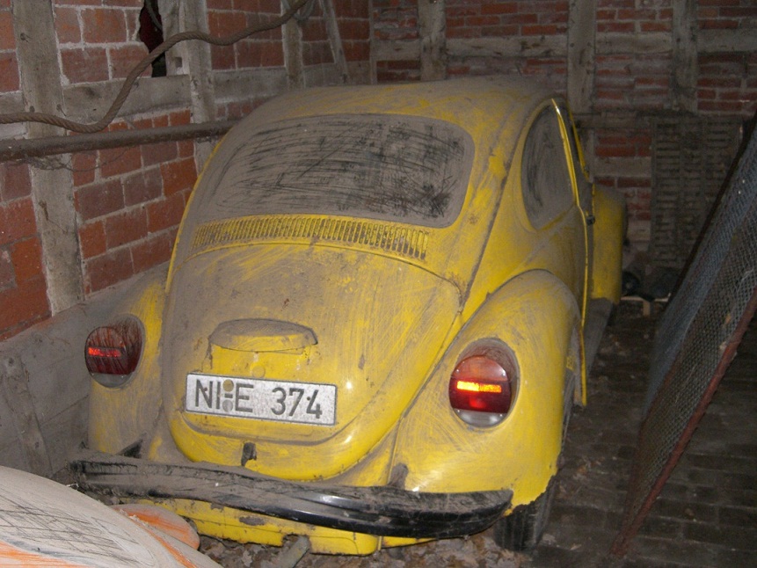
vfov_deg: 37.7
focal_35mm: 38
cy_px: 284
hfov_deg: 49.0
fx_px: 831
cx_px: 378
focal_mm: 7.9
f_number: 2.8
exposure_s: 1/60
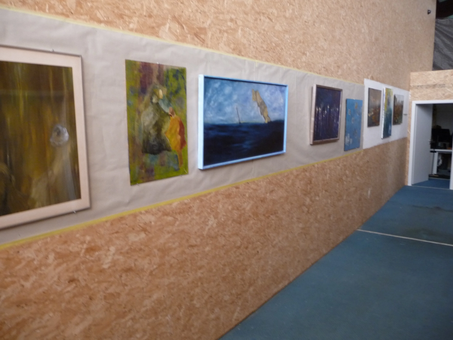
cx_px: 226
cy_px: 170
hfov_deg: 63.4
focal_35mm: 28
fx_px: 366
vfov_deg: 49.7
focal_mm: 4.7
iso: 320
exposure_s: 1/30
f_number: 3.3
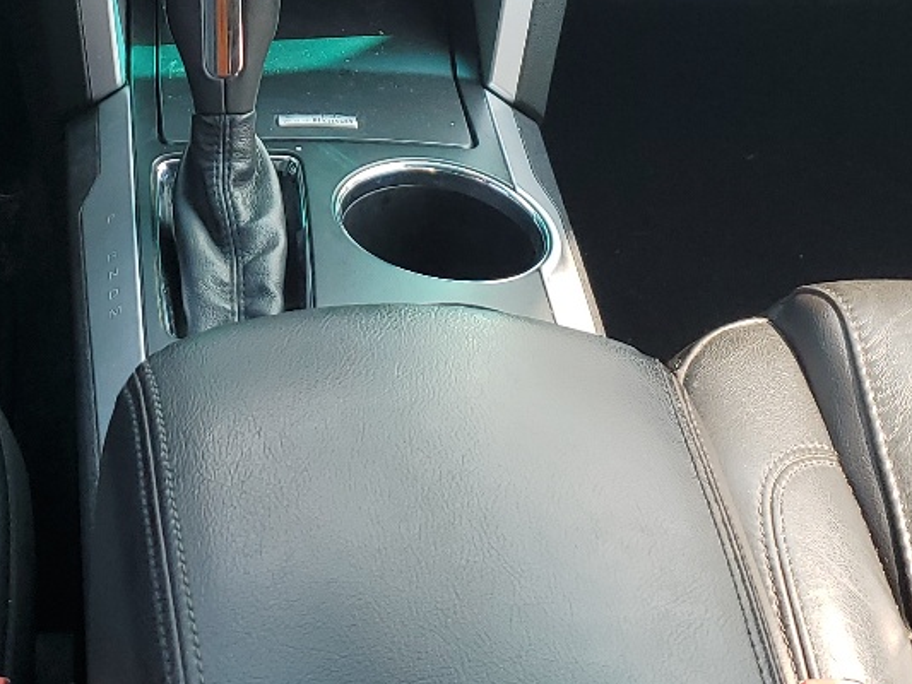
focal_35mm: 78
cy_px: 36
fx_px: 2055
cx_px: 204
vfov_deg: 18.5
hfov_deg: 24.7
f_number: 1.5
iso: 50
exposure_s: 1/312
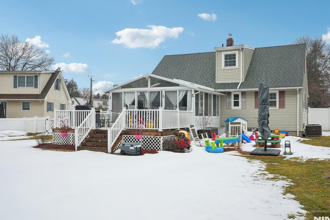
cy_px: 110
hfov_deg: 56.4
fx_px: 307
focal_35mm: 34
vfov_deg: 39.4
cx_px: 171
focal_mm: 31.5
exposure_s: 1/200
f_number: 9
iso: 100
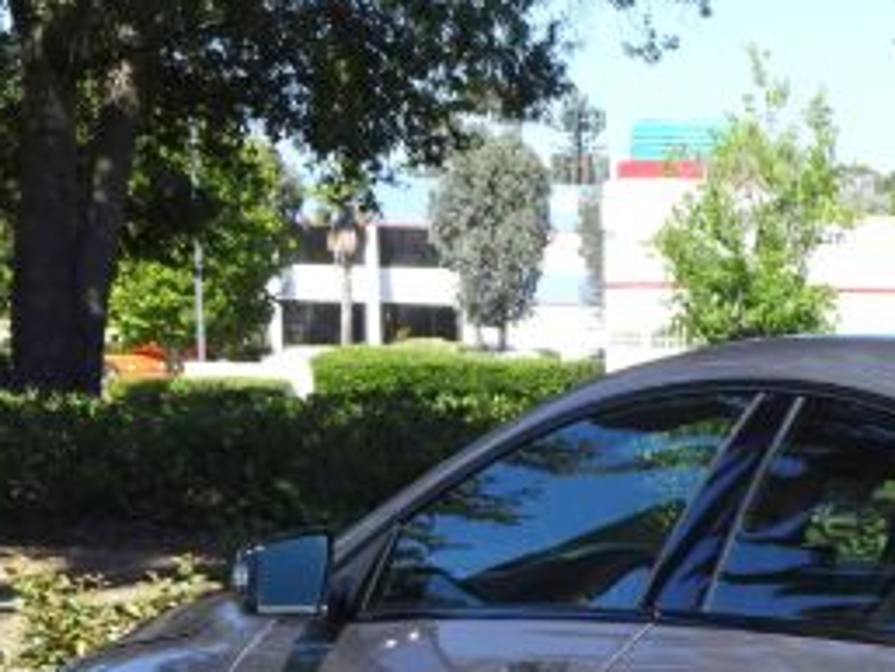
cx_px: 1236
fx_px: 3233
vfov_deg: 11.6
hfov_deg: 14.9
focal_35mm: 125
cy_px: 876
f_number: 4.5
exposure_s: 1/320
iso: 80
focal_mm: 7.58
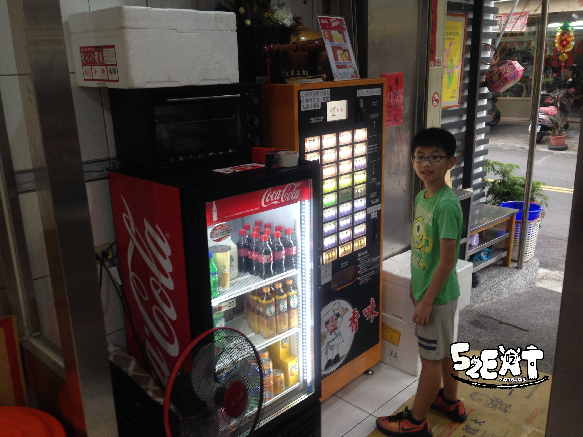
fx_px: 556
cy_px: 218
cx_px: 292
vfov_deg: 42.9
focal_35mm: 33
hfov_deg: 55.4
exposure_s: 1/20
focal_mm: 4.12
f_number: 2.4
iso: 80
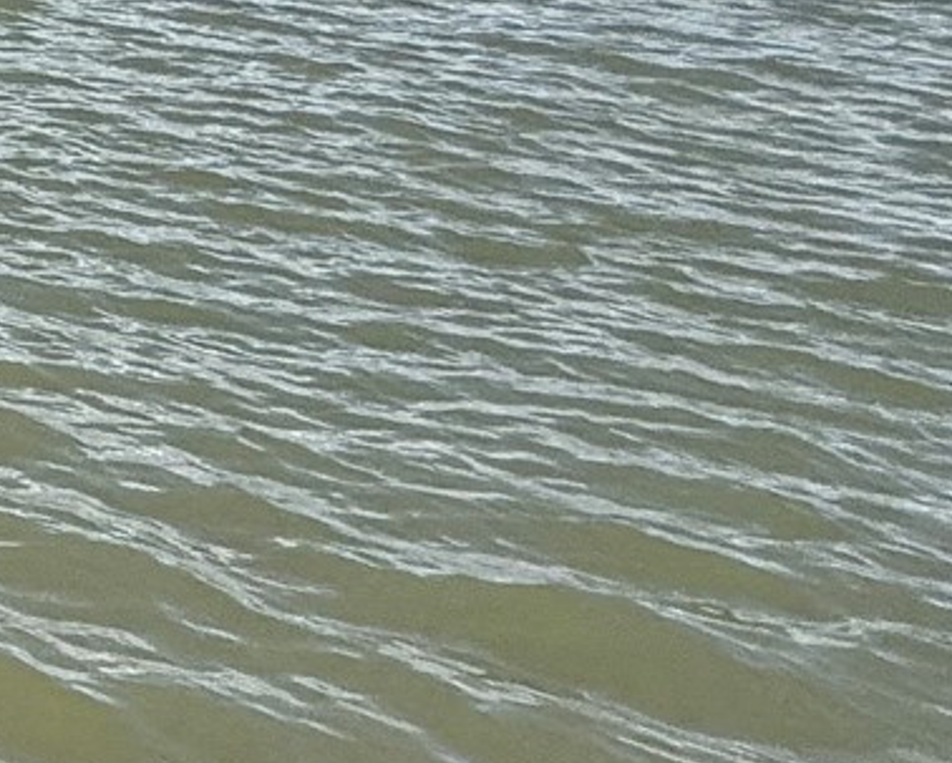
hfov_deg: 14.7
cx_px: -1385
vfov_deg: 20.7
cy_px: 353
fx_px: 2087
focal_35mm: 74
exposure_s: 1/2320
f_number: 2.2
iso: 50
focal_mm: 2.22
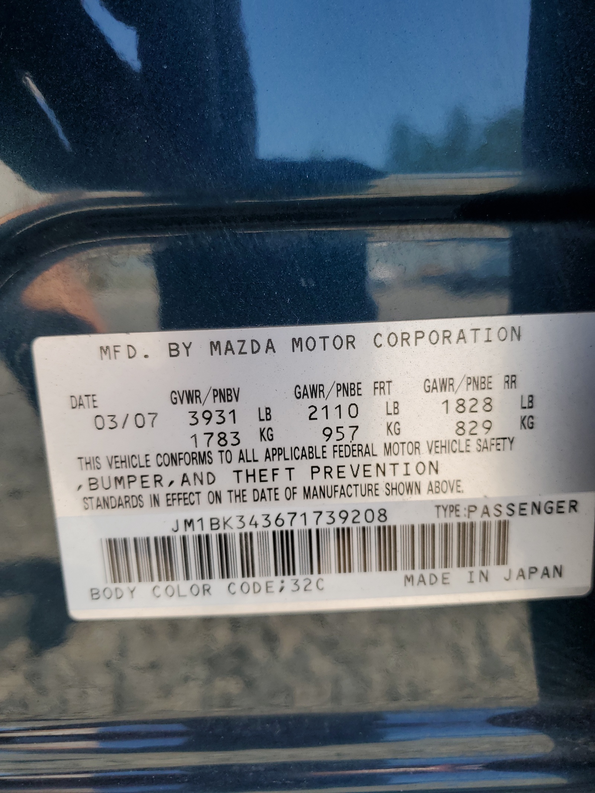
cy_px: 396
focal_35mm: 26
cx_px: 298
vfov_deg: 67.3
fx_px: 596
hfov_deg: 53.1
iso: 50
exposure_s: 1/455
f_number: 1.5
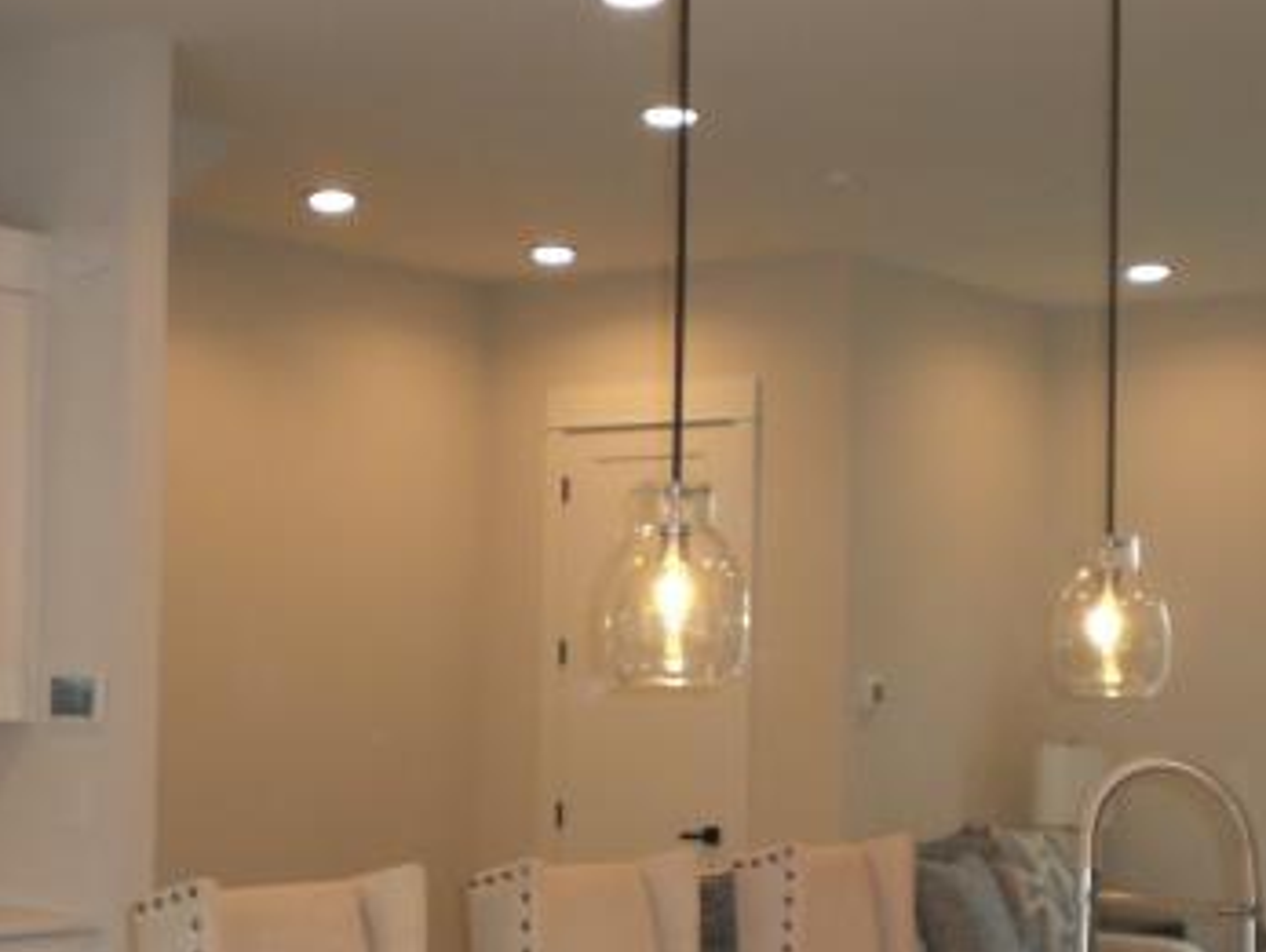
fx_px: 2563
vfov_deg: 21.0
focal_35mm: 70
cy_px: 605
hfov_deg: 27.7
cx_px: 518
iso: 200
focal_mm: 6.3
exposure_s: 1/100
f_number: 3.1
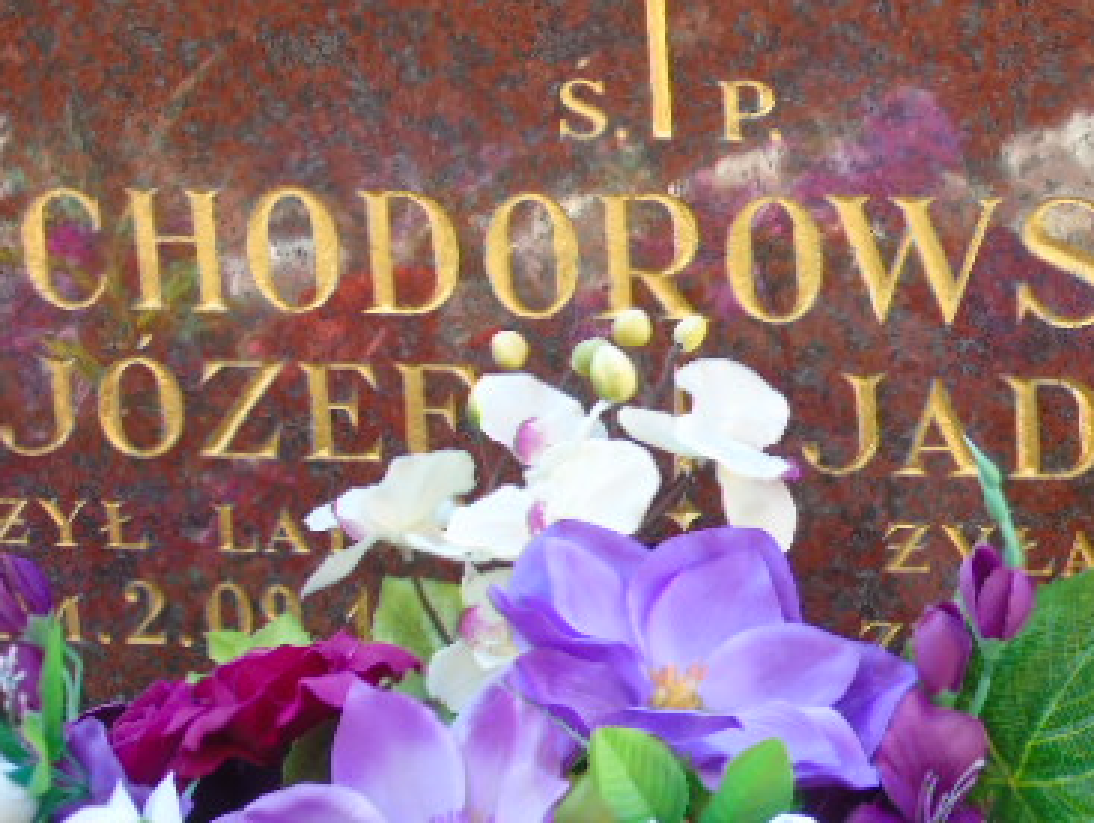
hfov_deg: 9.1
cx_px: 781
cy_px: 537
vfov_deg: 6.9
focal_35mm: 216
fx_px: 6833
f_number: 4.6
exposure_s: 1/30
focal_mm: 22
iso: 80
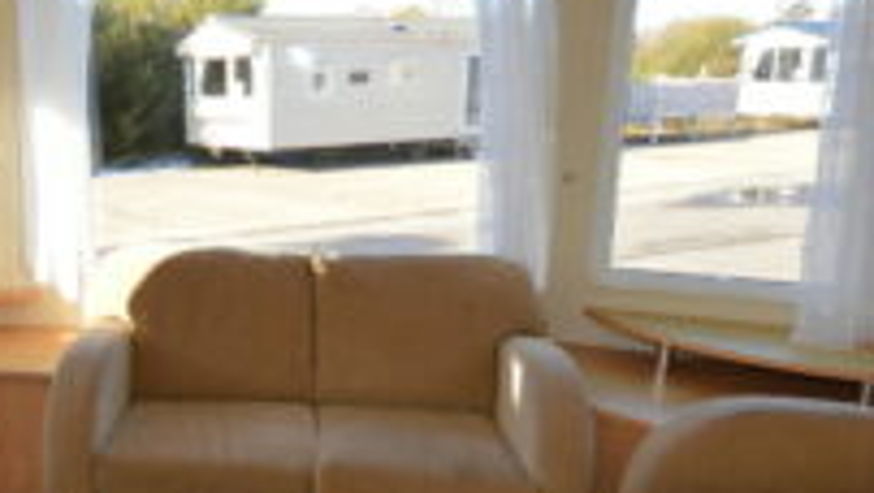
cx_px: 173
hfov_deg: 45.8
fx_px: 974
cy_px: 333
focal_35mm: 42
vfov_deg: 28.2
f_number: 5.6
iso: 200
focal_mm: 10
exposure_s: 1/125
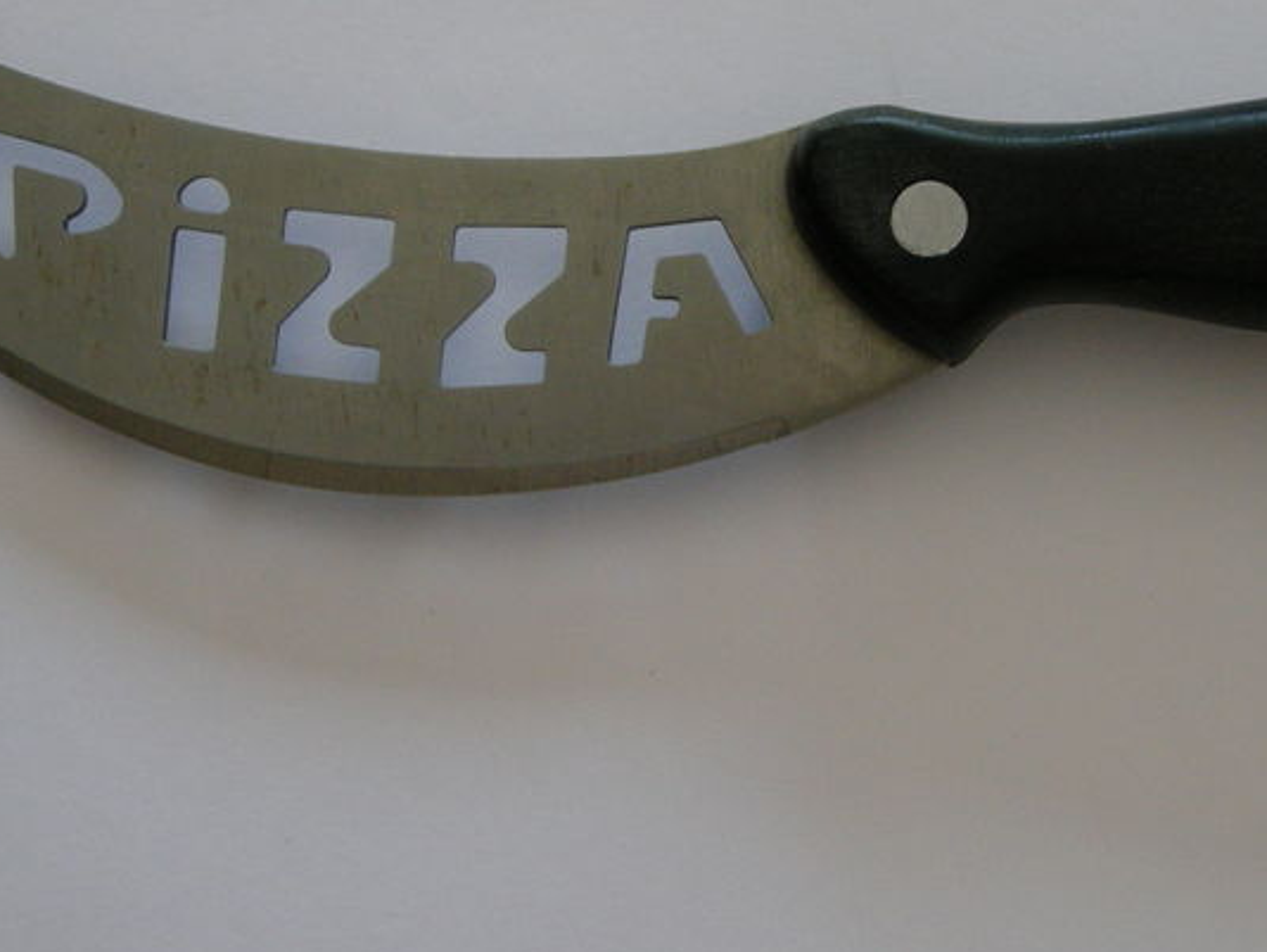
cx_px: 959
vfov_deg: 16.7
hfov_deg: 22.0
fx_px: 3222
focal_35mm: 88
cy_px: 261
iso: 197
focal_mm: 10.1
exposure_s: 1/60
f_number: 3.1
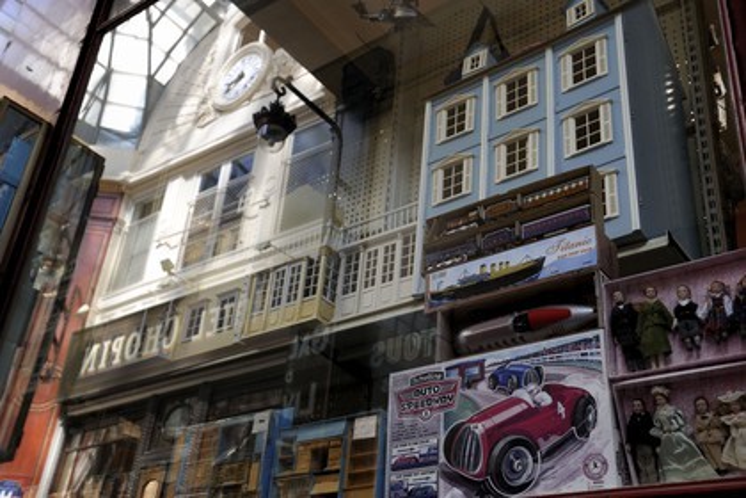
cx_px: 373
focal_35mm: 40
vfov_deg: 33.4
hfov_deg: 48.5
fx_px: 829
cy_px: 249
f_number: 5.6
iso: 200
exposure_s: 1/50
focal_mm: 40
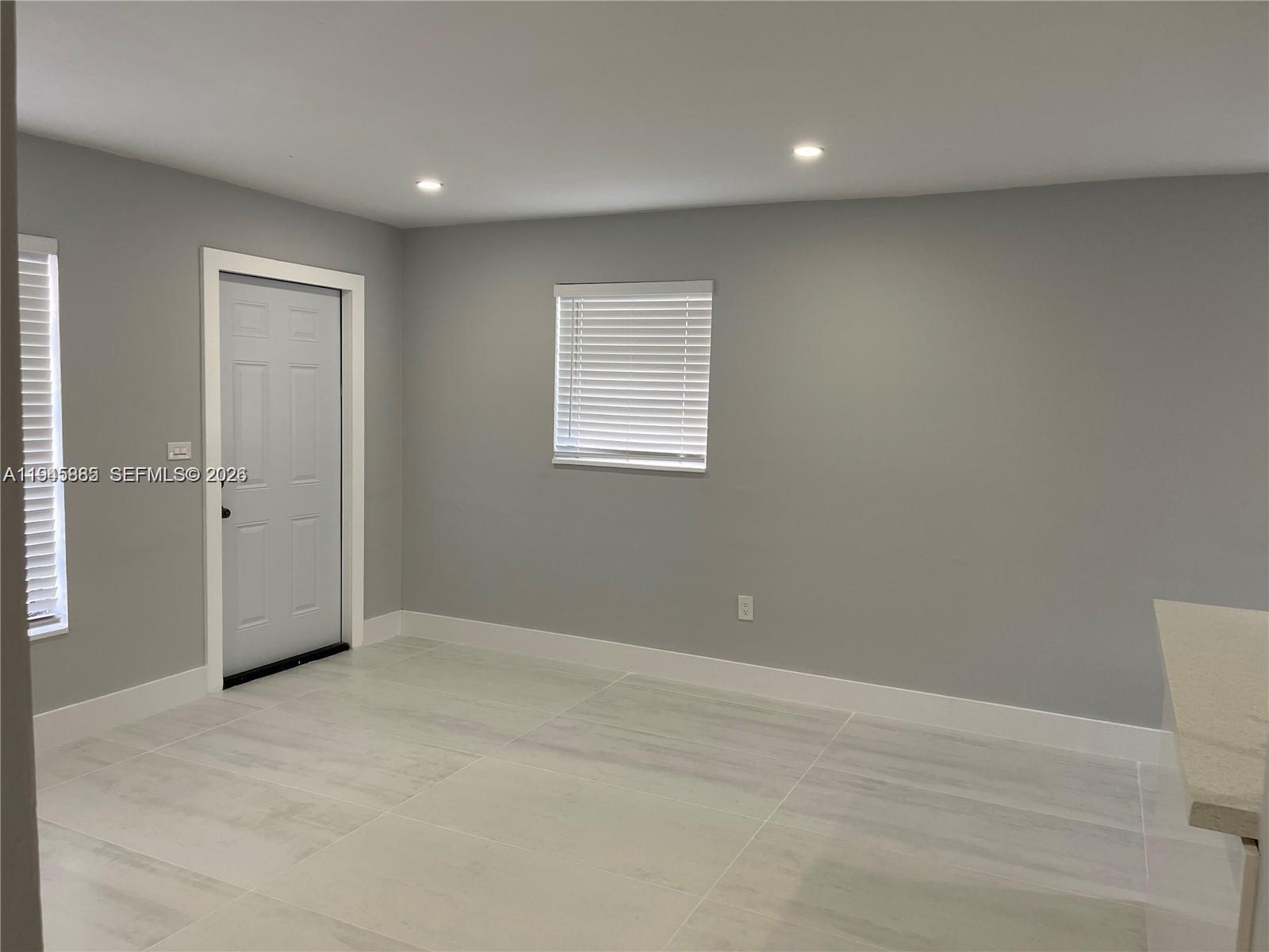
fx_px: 916
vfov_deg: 54.9
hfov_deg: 69.4
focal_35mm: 25
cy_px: 476
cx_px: 634
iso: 100
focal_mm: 5.1
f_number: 1.6
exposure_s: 1/120
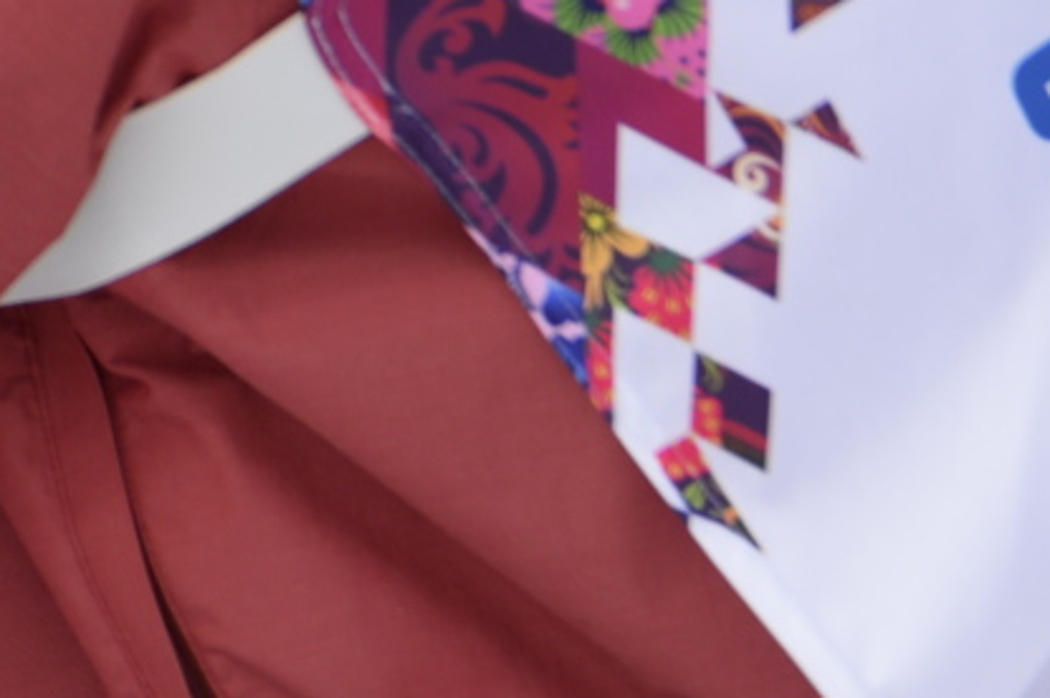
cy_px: -1214
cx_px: -800
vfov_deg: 1.2
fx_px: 34622
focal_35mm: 1188
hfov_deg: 1.7
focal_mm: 200
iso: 200
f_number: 4.5
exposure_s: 1/1250
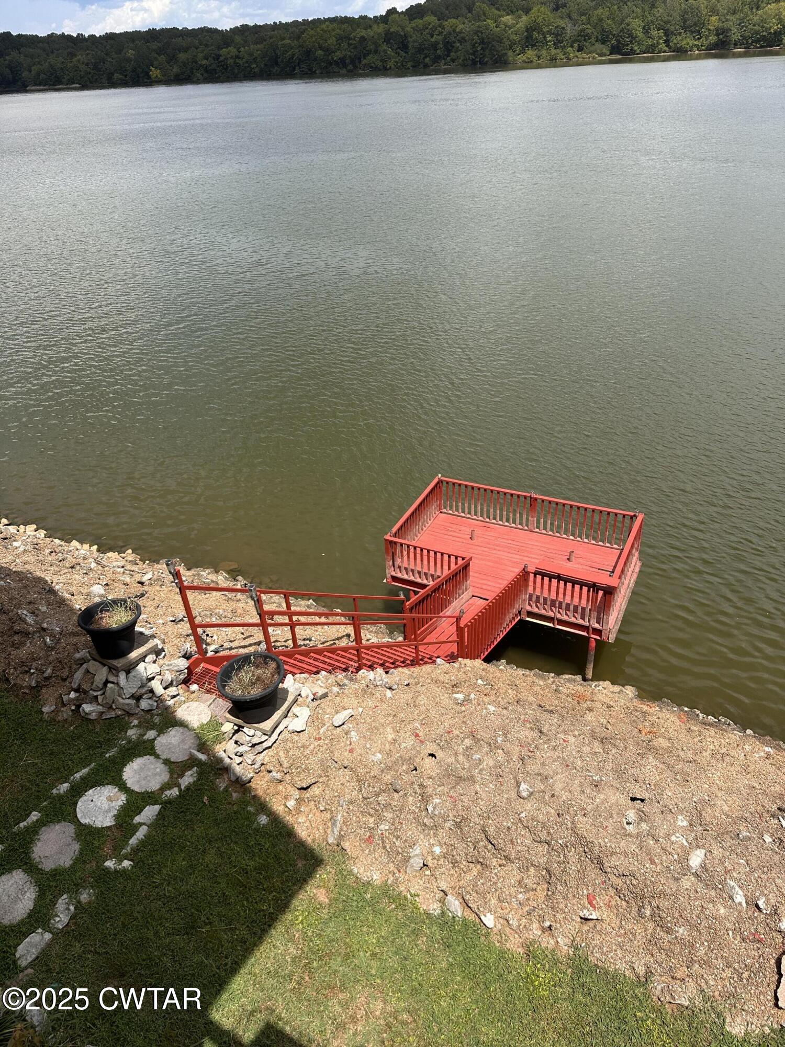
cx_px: 392
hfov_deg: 56.8
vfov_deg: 71.6
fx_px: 726
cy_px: 524
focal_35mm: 24
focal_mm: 6.86
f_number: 1.78
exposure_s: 1/4184
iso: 80
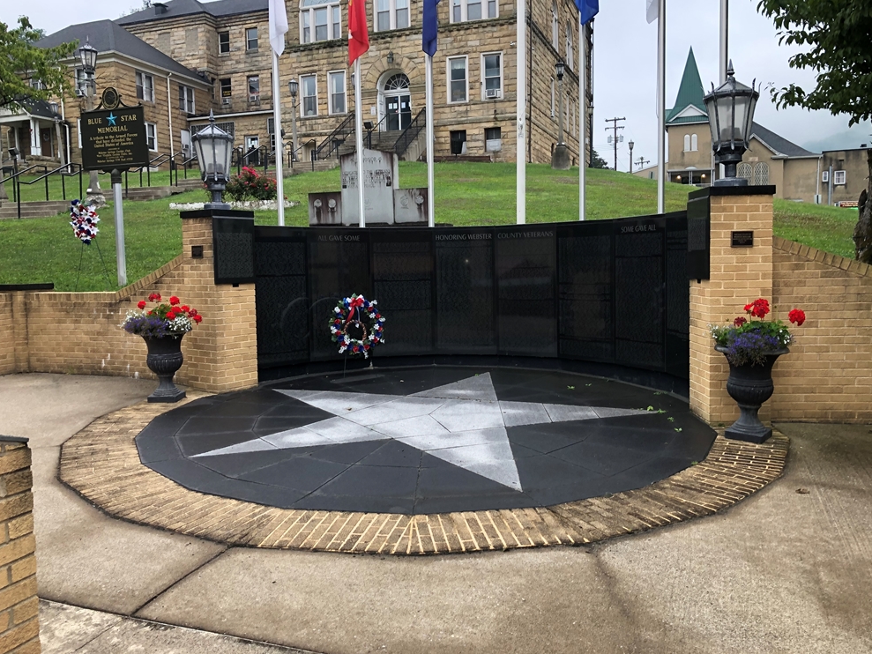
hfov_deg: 61.6
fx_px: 731
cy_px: 323
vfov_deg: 48.2
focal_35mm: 29
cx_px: 445
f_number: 1.8
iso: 64
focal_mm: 3.99
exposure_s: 1/120
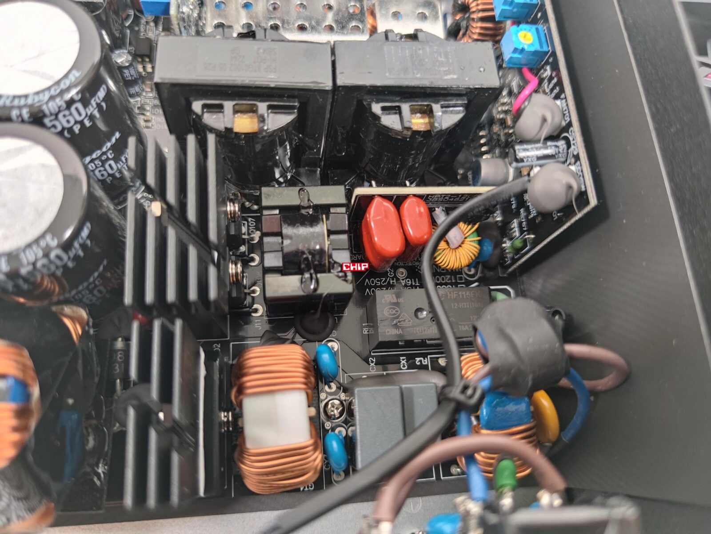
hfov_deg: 71.6
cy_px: 267
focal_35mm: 24
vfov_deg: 56.8
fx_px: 493
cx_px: 356
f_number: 1.85
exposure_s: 1/17
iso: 517
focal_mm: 6.78
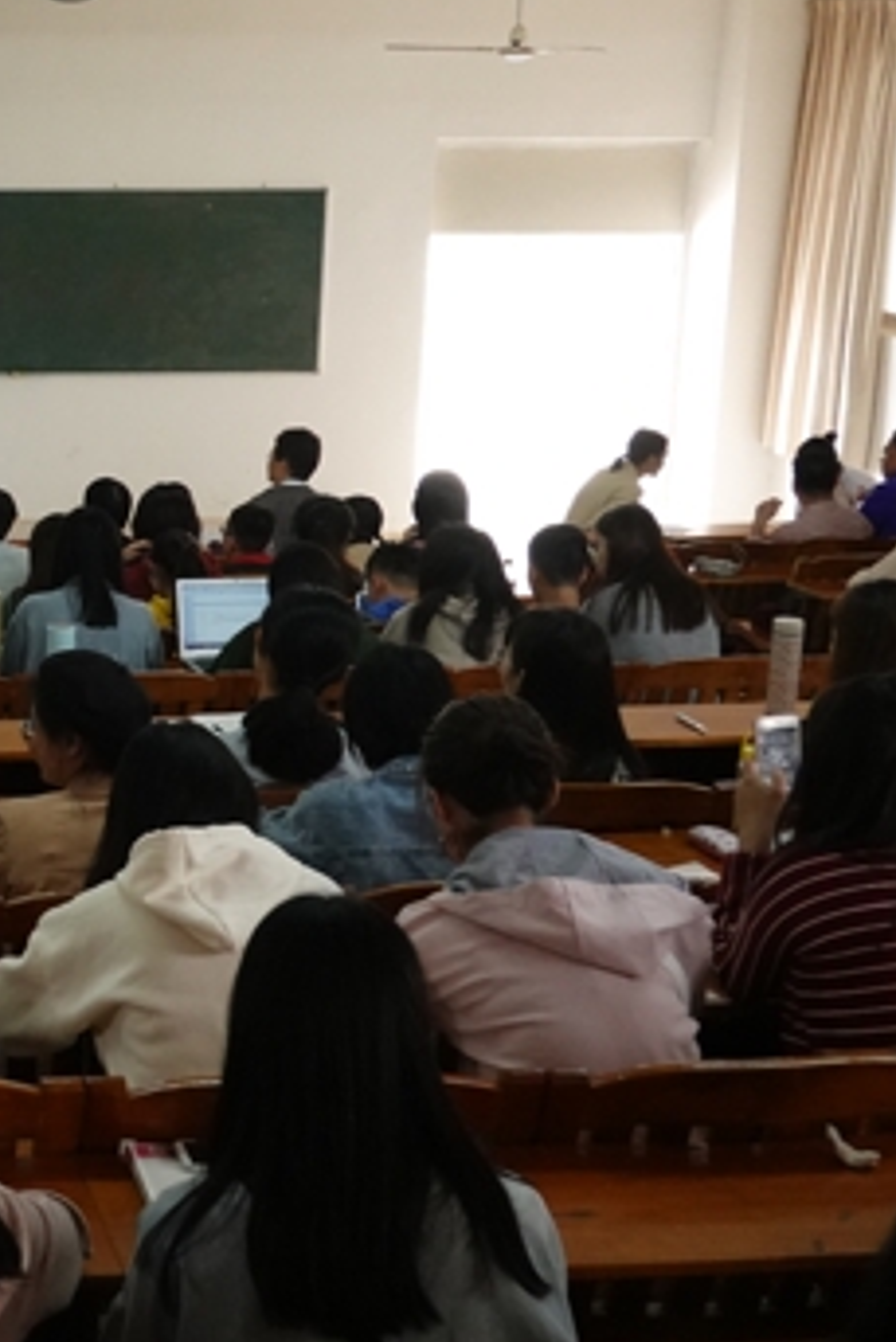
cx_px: -290
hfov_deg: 17.9
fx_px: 2648
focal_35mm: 71
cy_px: 669
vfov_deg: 28.4
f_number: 4
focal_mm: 14.99
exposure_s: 1/250
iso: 2000
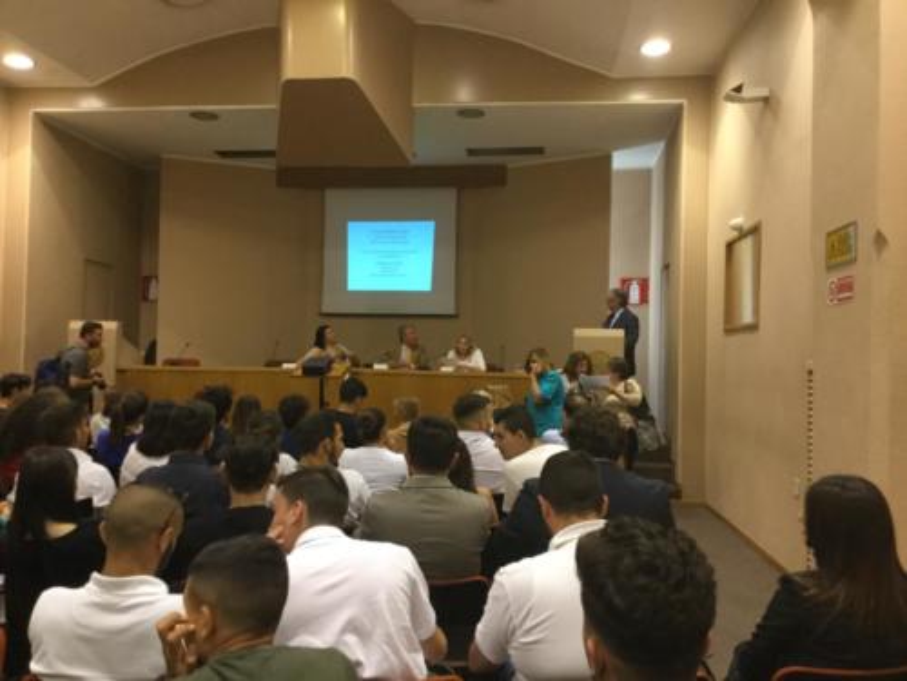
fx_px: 812
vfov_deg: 45.4
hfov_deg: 58.4
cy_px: 340
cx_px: 454
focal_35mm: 31
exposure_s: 1/33
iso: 200
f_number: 2.4
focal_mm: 3.3
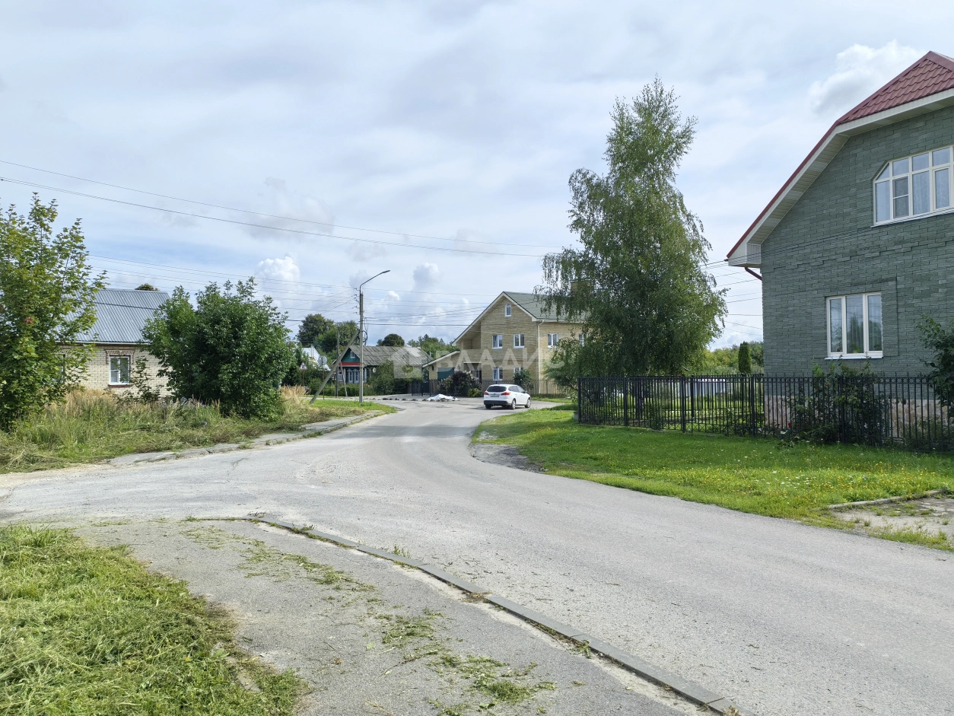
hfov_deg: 65.3
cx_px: 477
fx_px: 744
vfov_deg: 51.4
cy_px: 358
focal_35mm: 27
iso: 50
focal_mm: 5.52
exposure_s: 1/1996
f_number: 1.9
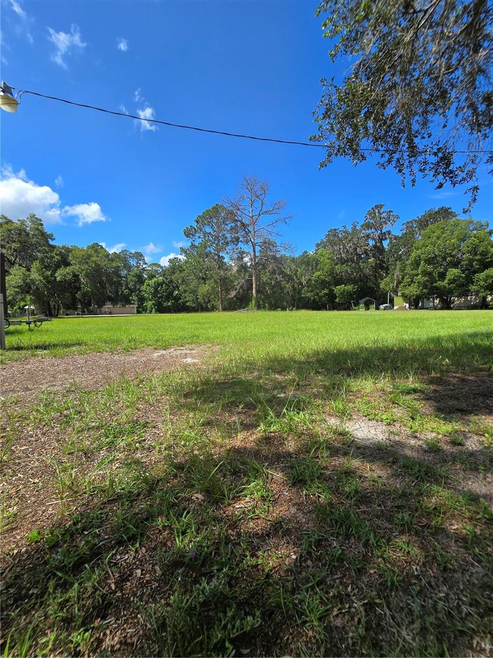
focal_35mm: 13
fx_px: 247
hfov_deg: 89.9
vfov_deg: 106.2
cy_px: 329
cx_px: 246
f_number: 2.2
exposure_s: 1/1775
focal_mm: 2.2
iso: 50
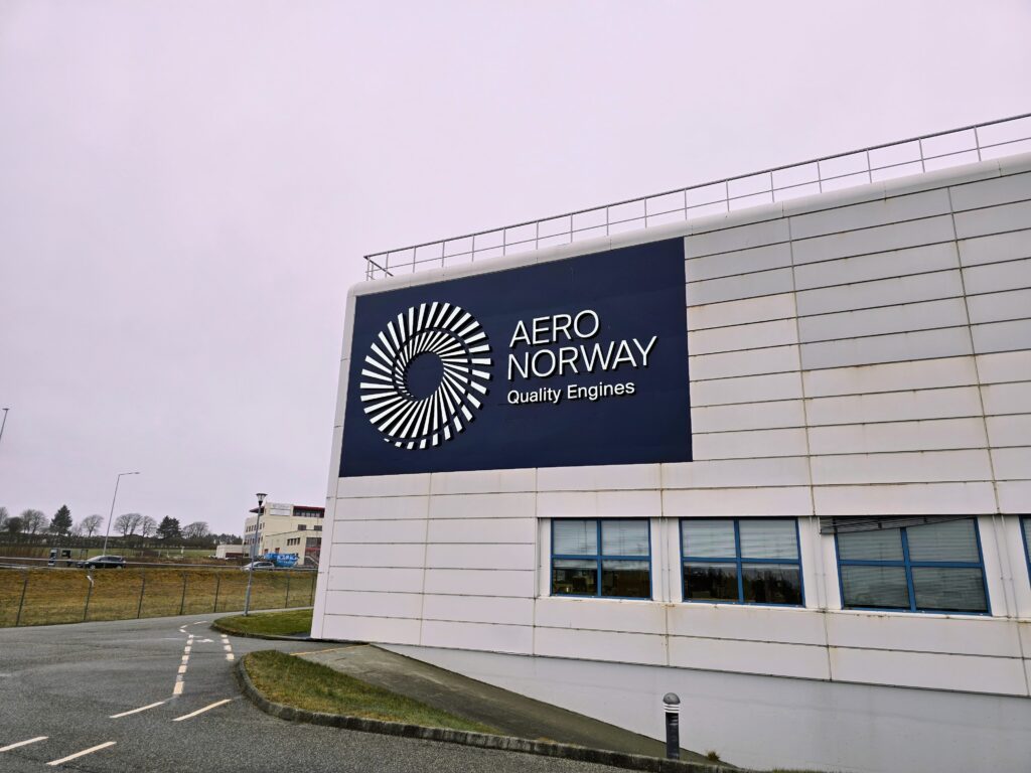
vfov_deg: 58.9
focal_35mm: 23
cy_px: 386
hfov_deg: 73.9
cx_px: 516
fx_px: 685
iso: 12
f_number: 1.7
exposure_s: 1/214
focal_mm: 6.3
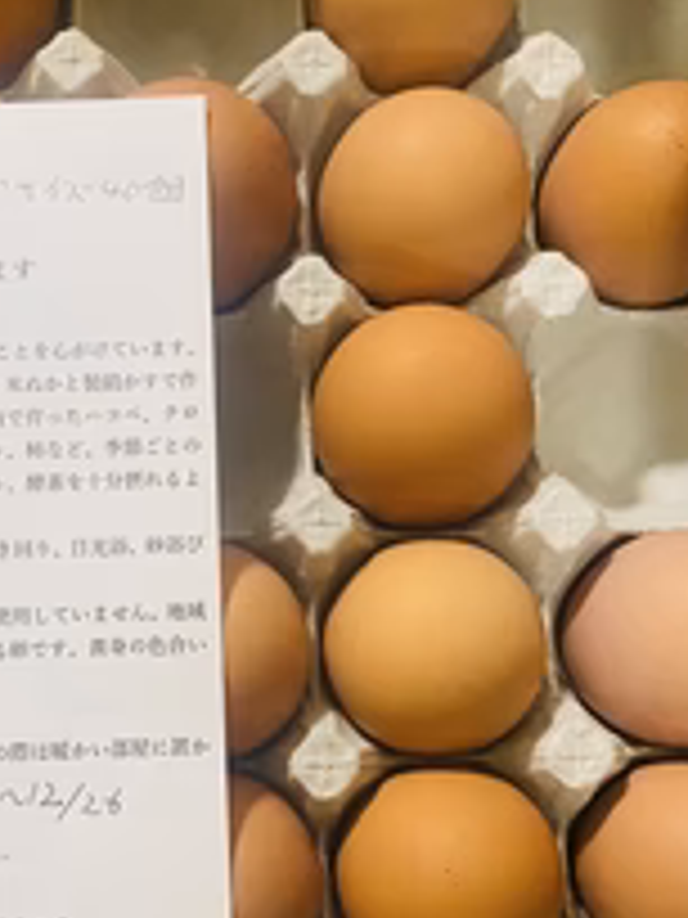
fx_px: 1352
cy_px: 639
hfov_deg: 28.1
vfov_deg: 36.9
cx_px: 171
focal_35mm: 51
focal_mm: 4.25
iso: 400
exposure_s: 1/33
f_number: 1.8
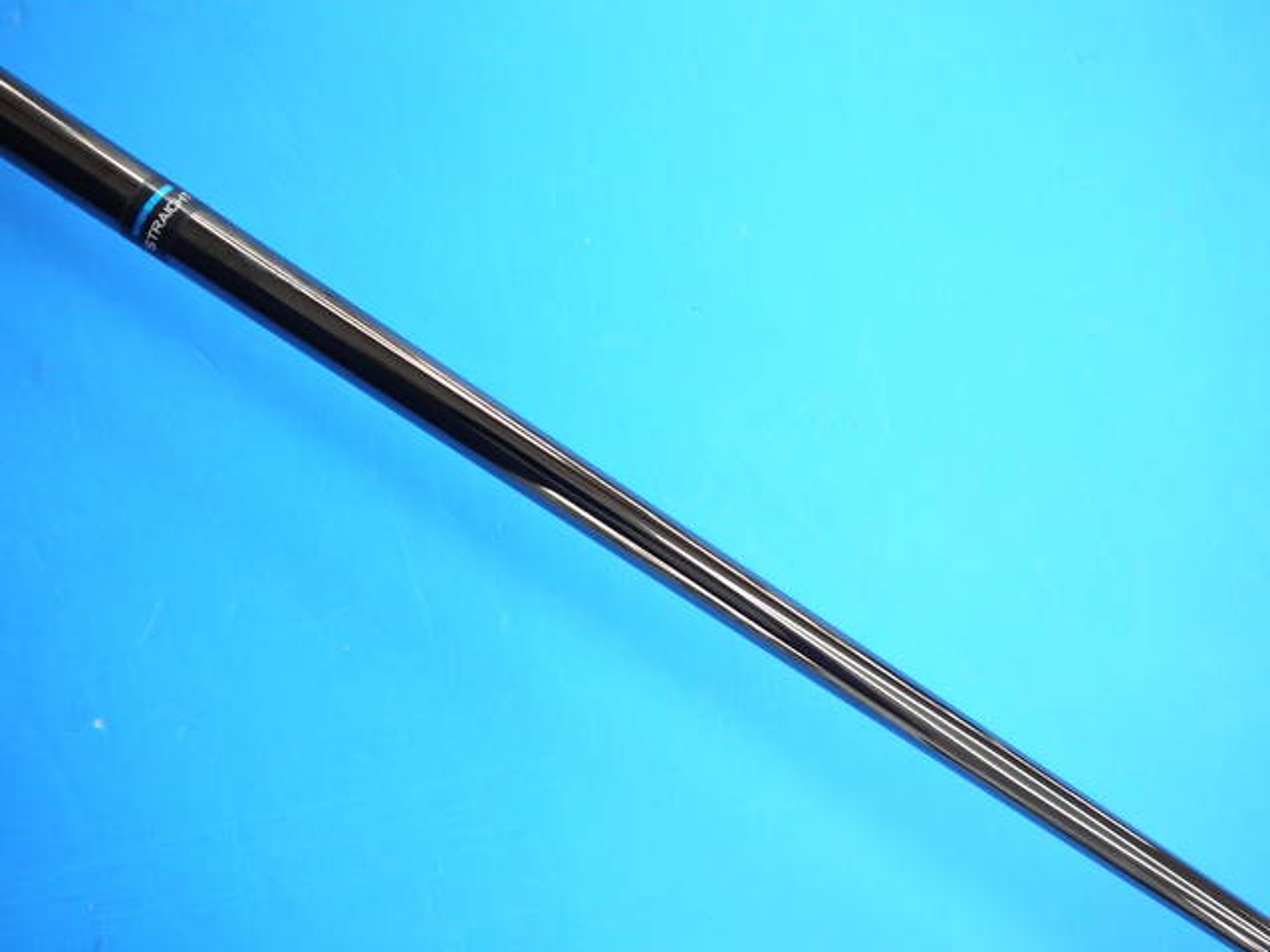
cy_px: 476
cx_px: 635
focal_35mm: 32
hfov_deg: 56.8
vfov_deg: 44.2
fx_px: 1174
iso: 640
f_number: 3.8
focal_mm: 16
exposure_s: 1/125
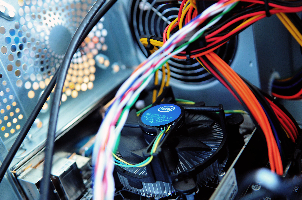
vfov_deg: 29.8
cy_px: 100
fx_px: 377
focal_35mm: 45
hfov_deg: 43.7
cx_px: 151
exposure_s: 1.3
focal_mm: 30
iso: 200
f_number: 2.8
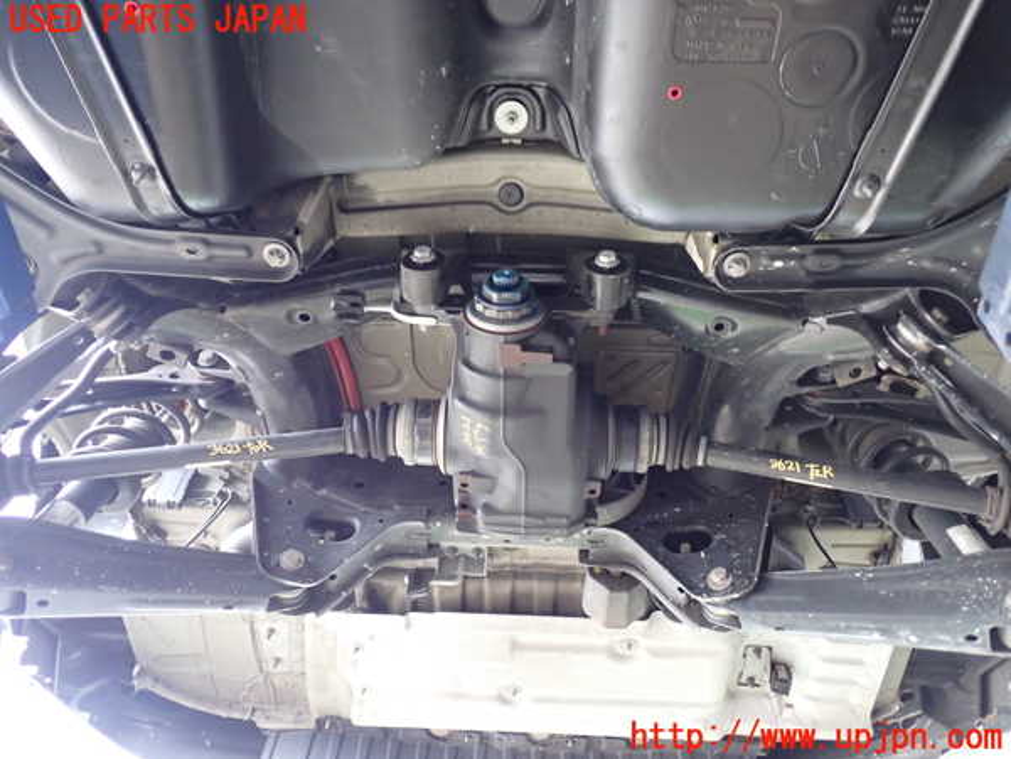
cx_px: 506
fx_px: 876
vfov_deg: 46.8
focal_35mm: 30
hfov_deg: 60.0
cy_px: 380
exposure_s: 1/30
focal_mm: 5.4
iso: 640
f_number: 2.3
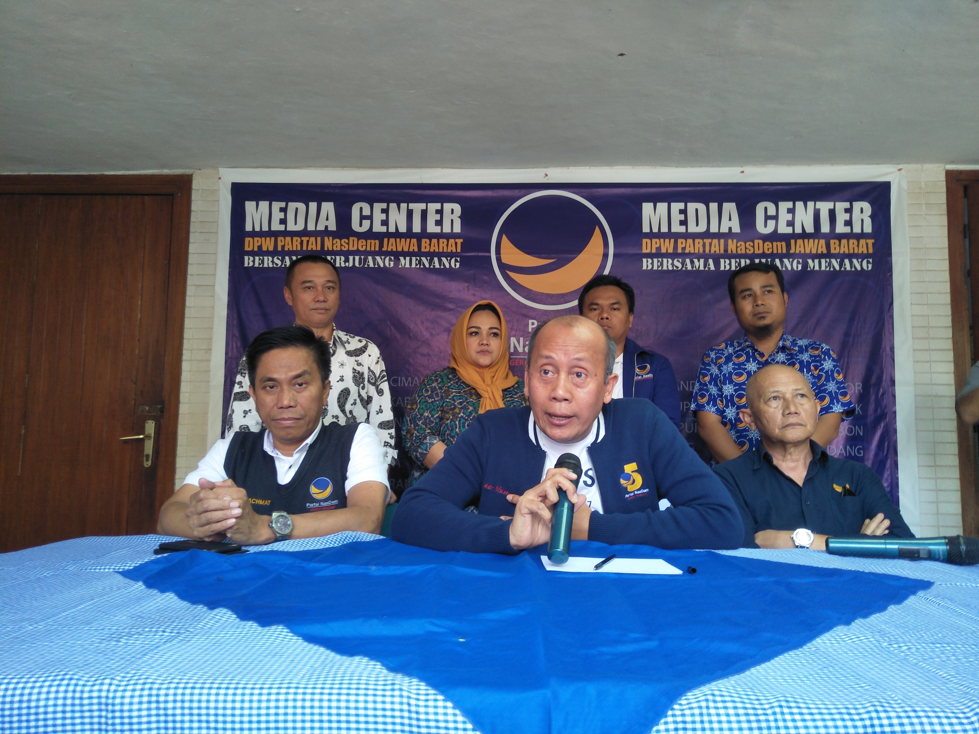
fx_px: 566
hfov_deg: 81.7
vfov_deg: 66.0
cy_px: 367
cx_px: 490
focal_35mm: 20
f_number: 2.2
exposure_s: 1/33
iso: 105
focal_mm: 3.46
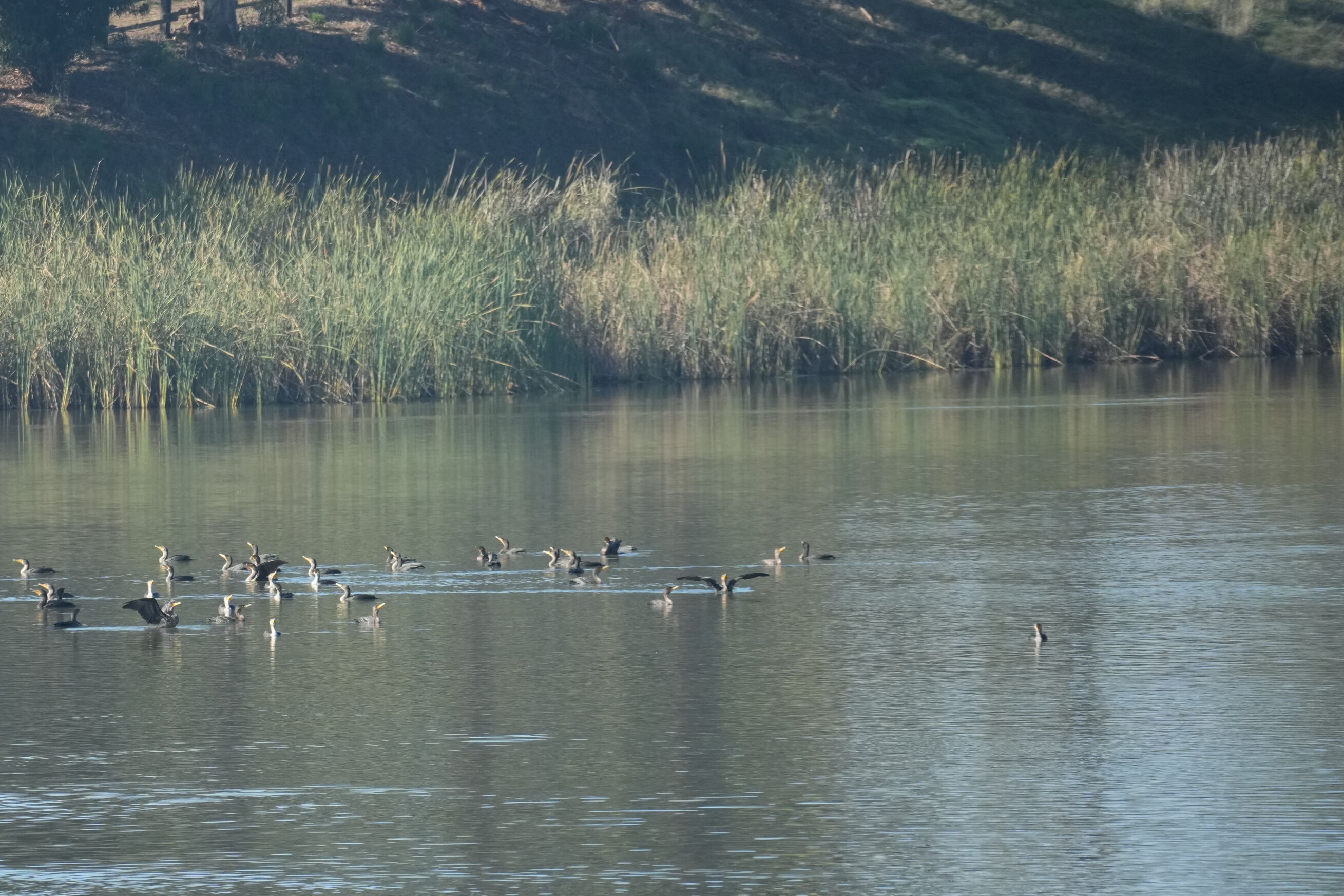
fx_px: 18477
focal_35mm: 495
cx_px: 251
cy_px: 603
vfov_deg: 2.8
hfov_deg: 4.2
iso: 1000
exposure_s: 1/1250
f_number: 7.1
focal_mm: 300
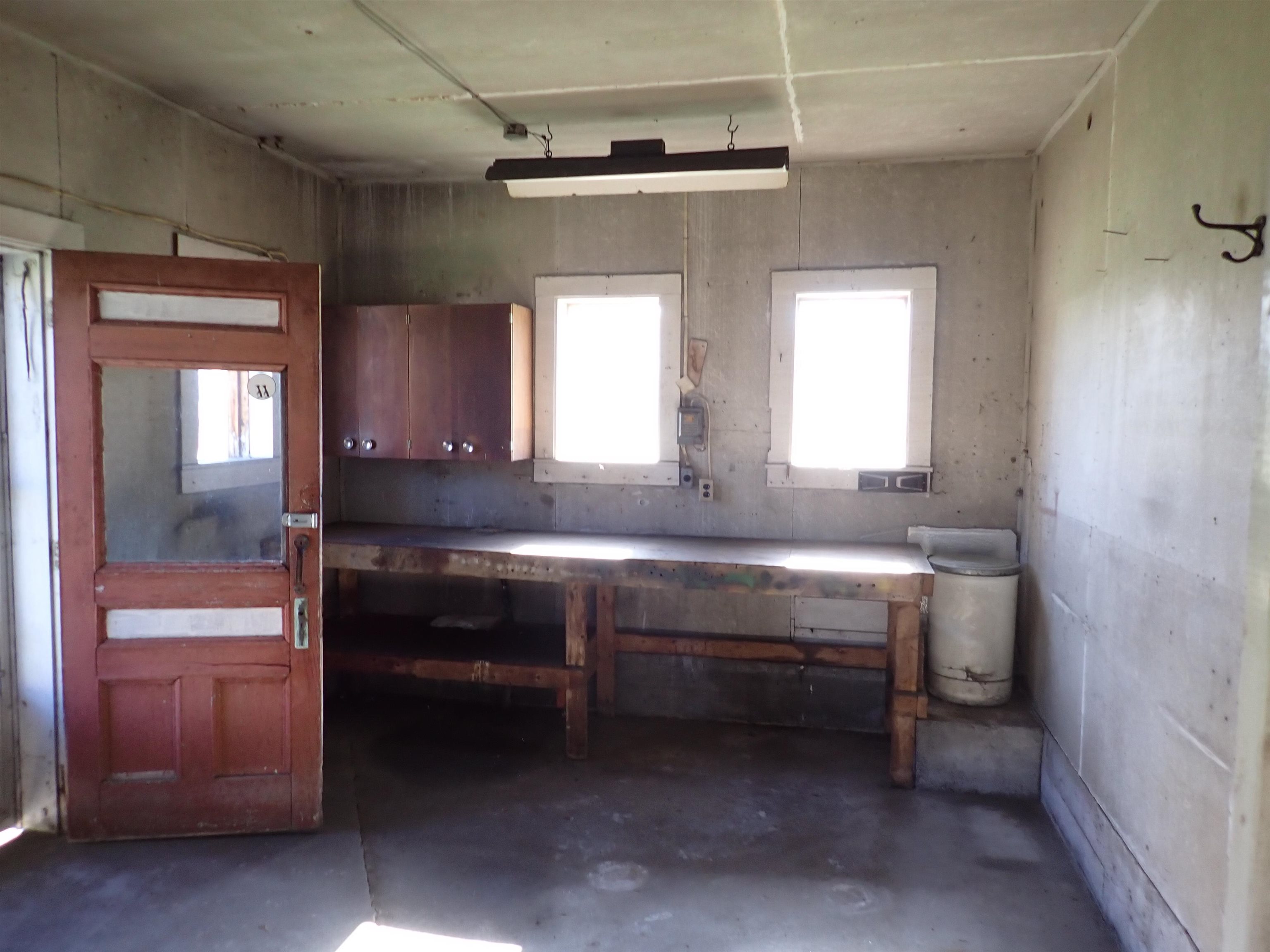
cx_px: 635
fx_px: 917
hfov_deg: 69.4
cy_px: 476
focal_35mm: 25
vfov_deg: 54.9
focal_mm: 4.5
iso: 200
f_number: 2
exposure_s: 1/80
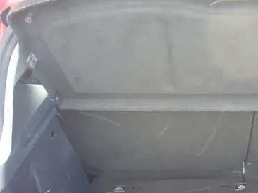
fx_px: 365
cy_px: 141
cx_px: 223
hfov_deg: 36.9
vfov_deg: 29.3
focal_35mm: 49
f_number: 2.8
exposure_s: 1/15
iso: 200
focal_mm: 4.6
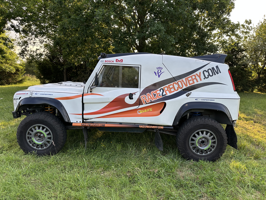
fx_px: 184
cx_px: 133
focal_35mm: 24
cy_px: 100
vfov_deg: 56.8
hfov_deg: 71.6
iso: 80
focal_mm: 6.86
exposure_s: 1/506
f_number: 1.78
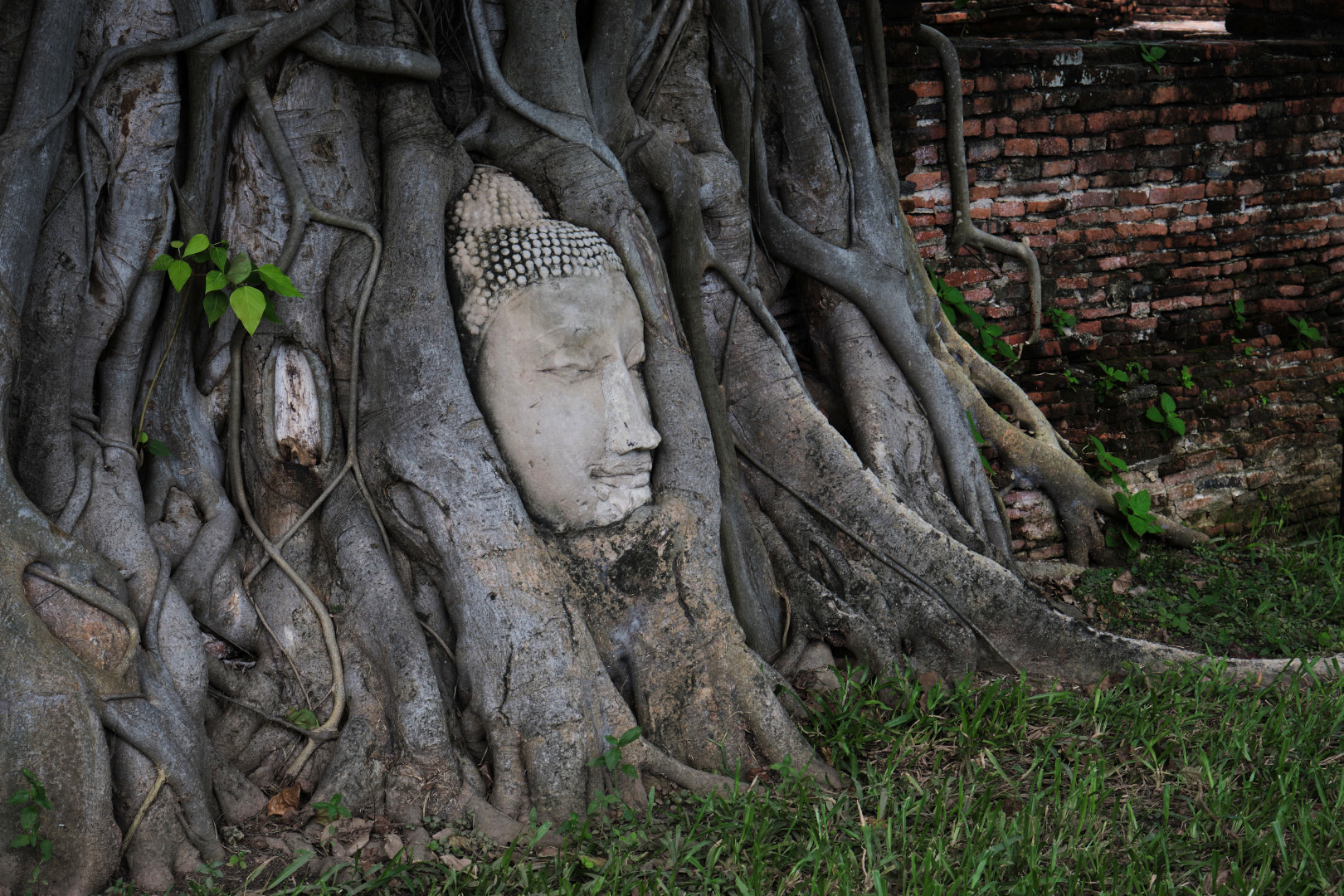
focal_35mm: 88
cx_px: 672
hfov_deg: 23.1
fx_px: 3285
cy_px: 448
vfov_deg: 15.5
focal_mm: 58.6
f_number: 9
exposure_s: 1/25
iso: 320
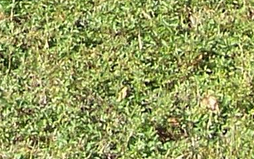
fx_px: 1883
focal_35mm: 272
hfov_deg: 7.6
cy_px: -465
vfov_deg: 4.5
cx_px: -84
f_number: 2.8
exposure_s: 1/640
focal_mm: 6.3
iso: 80
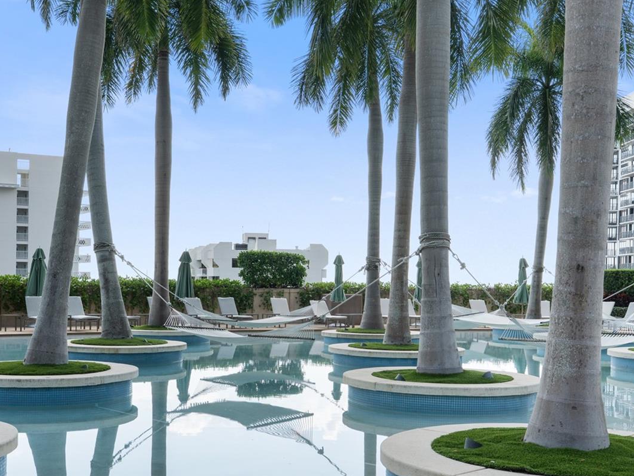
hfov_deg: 39.6
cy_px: 290
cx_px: 268
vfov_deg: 30.2
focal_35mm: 48
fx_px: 879
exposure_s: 1/60
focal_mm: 33
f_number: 9
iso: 400
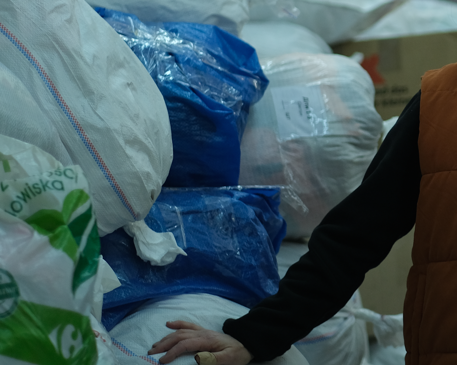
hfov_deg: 9.0
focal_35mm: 212
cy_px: 82
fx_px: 2867
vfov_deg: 7.3
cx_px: 567
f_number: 1.2
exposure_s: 1/500
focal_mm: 56
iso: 500
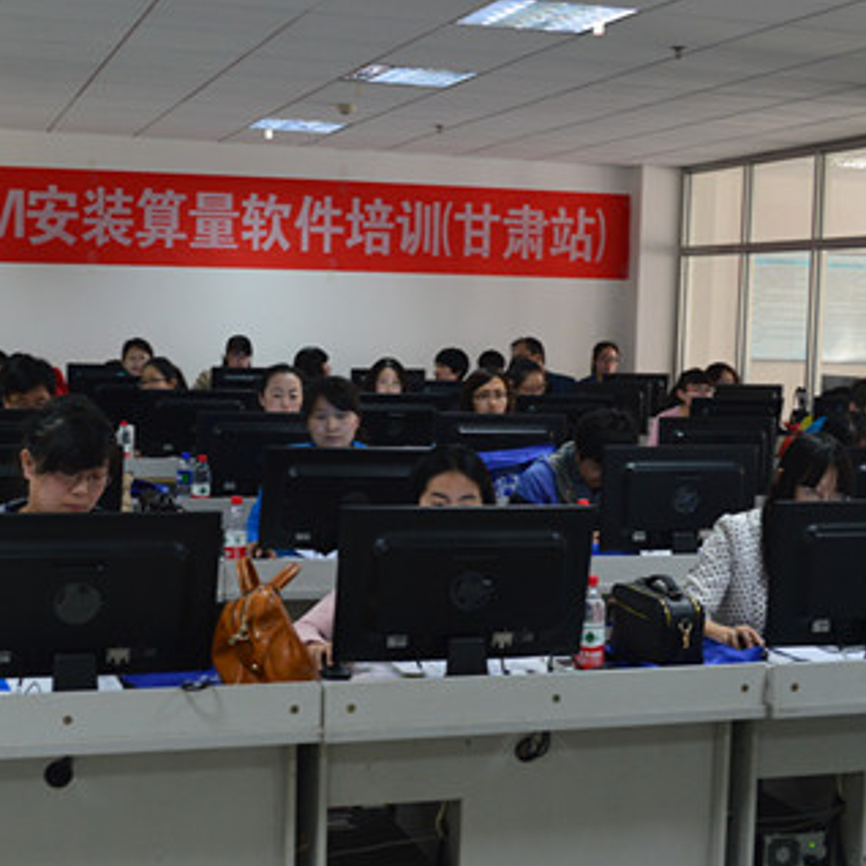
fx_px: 1472
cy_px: 423
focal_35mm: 52
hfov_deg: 32.8
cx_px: 398
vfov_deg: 32.8
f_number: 6.3
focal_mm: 26
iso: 720
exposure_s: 1/15
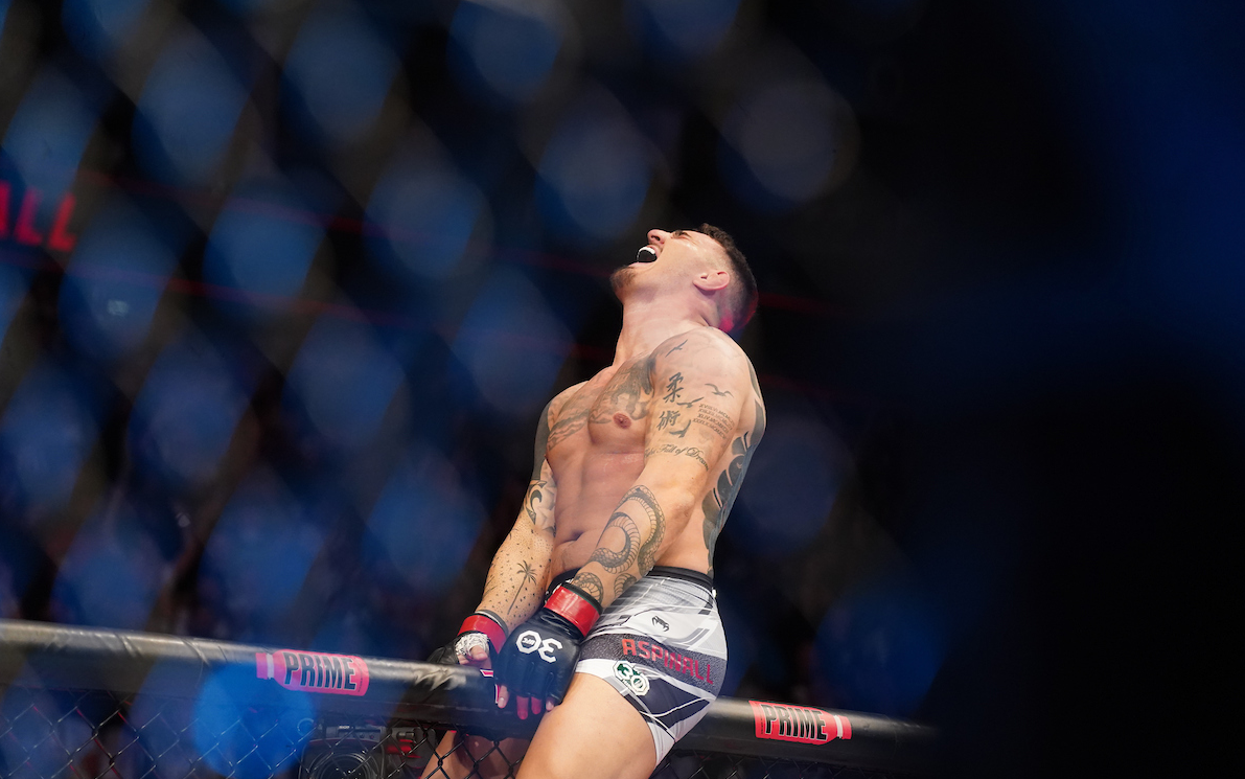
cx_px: 621
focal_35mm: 154
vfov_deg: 8.5
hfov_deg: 13.6
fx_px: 5226
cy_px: 374
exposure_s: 1/1250
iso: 5000
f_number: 4
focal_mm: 150
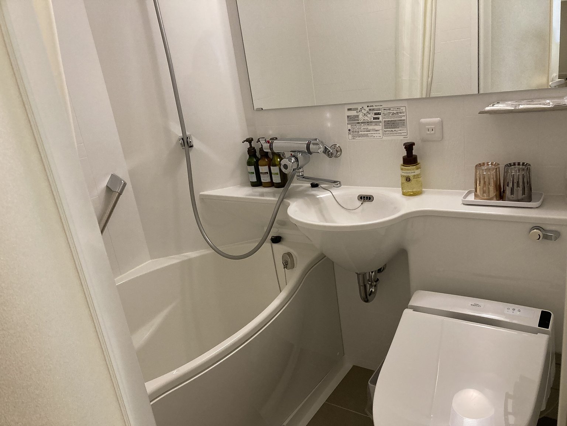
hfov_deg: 63.4
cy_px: 213
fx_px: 459
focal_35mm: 28
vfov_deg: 49.7
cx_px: 284
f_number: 1.8
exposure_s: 1/60
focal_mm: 3.99
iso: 200
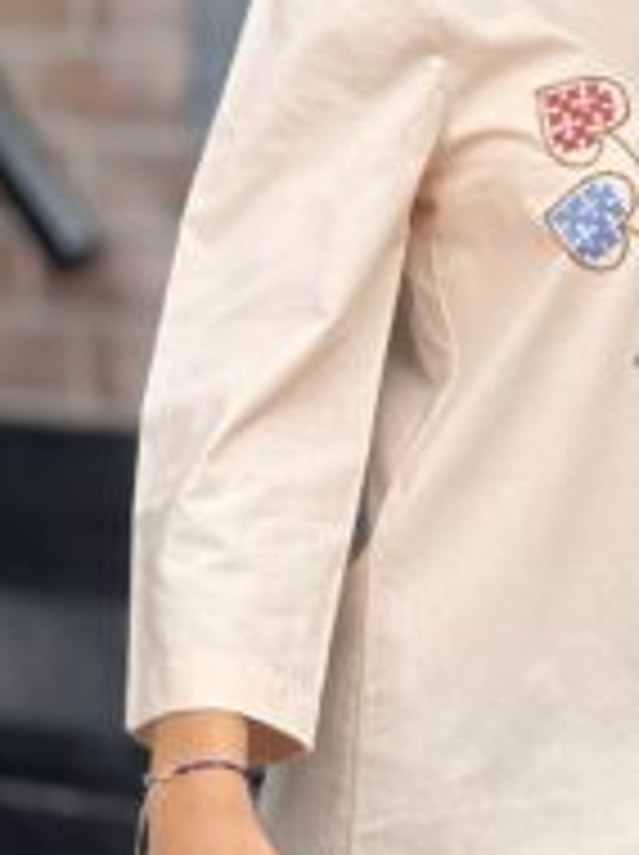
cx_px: 594
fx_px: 6241
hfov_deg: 5.8
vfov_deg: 7.8
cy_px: 18
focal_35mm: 253
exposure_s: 1/541
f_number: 2.8
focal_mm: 15.66
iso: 64
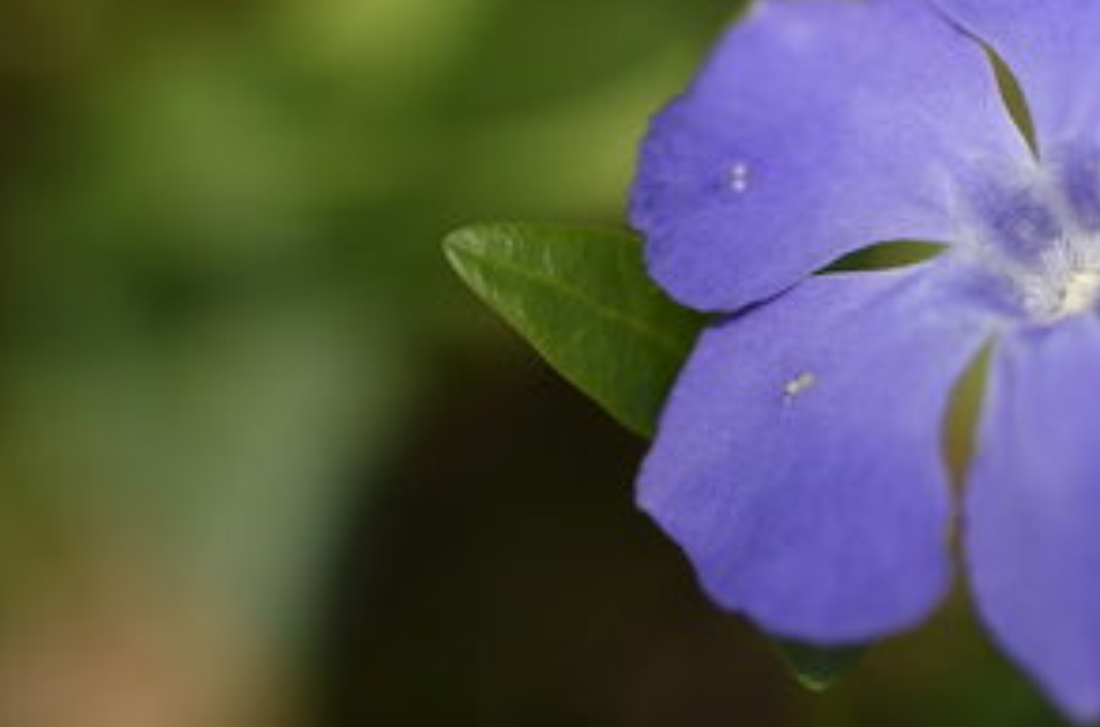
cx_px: 1025
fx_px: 3292
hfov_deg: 18.6
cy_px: 241
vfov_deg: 12.6
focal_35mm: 108
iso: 100
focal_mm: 35
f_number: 2.8
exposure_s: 1/800
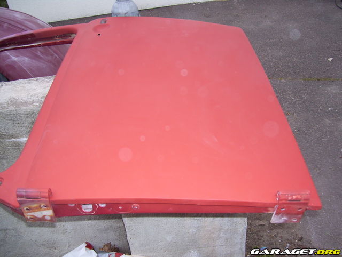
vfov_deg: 39.8
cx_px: 171
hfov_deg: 51.3
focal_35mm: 36
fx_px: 356
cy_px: 128
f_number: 2.7
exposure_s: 1/60
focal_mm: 6
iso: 80
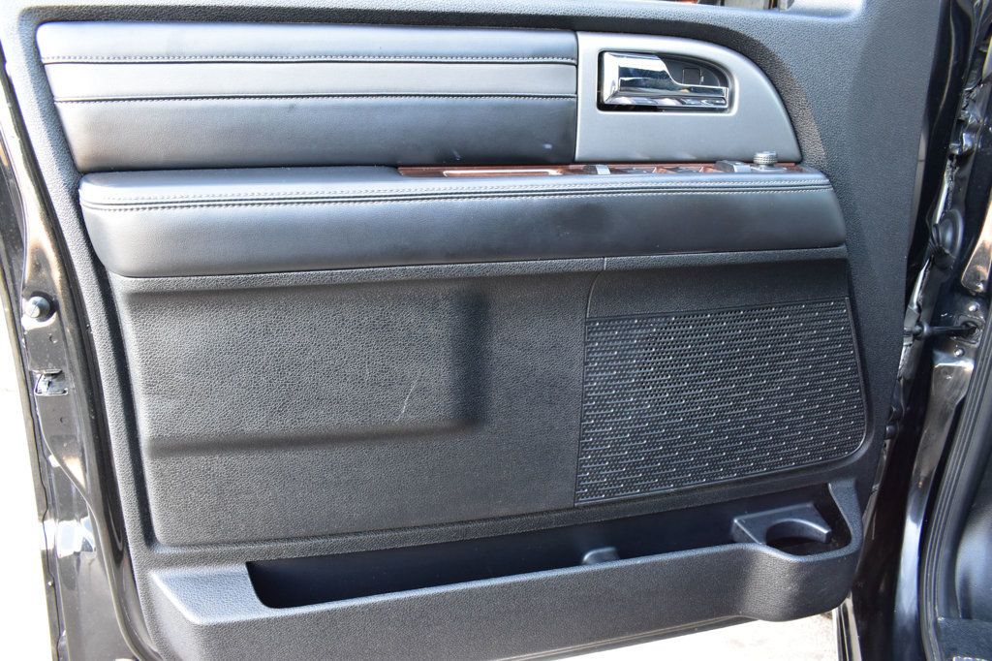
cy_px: 330
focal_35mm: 27
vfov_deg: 47.9
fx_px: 744
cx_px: 496
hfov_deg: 67.4
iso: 900
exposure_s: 1/15
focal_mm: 18
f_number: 6.3
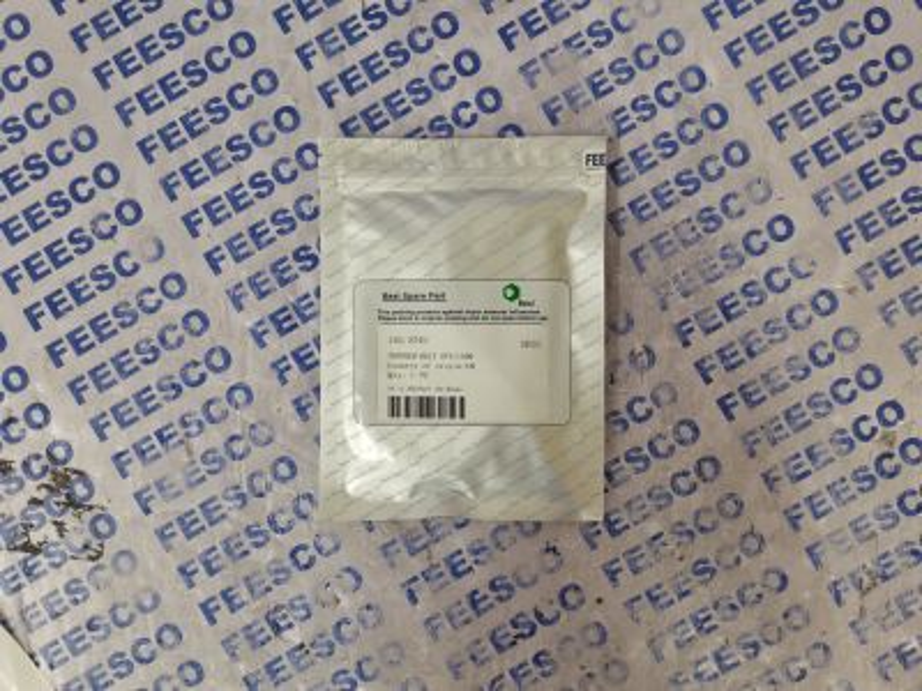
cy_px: 346
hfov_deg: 67.3
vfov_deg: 53.1
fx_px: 693
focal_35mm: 26
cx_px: 461
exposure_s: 1/40
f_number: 1.8
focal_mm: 5.58
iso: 500
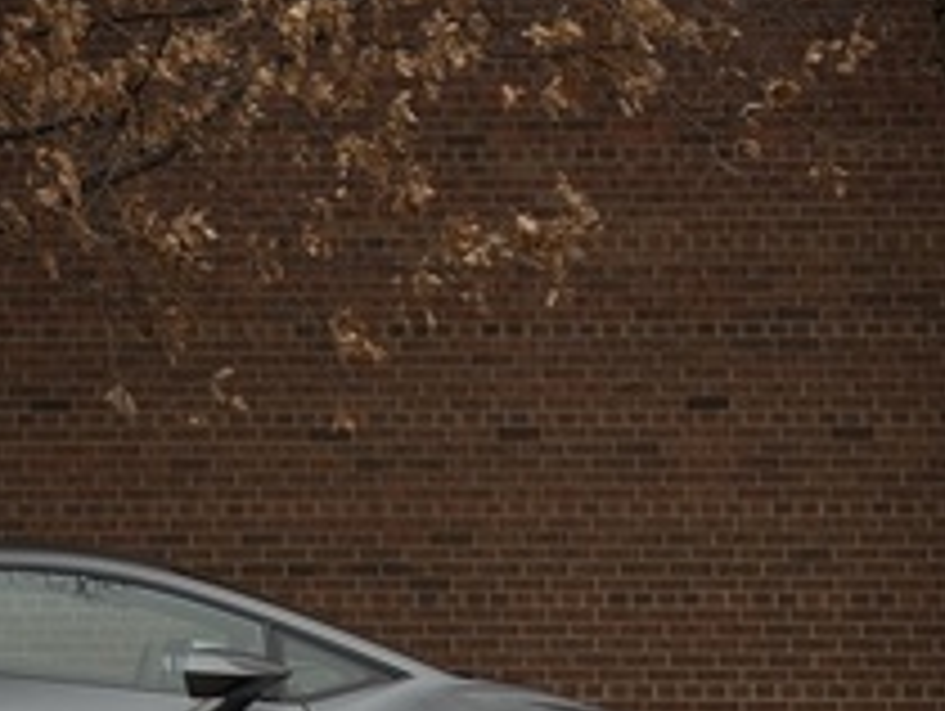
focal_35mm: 96
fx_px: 2624
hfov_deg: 19.9
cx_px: 36
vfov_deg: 15.4
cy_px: 331
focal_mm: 6.76
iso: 64
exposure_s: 1/1000
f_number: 1.78
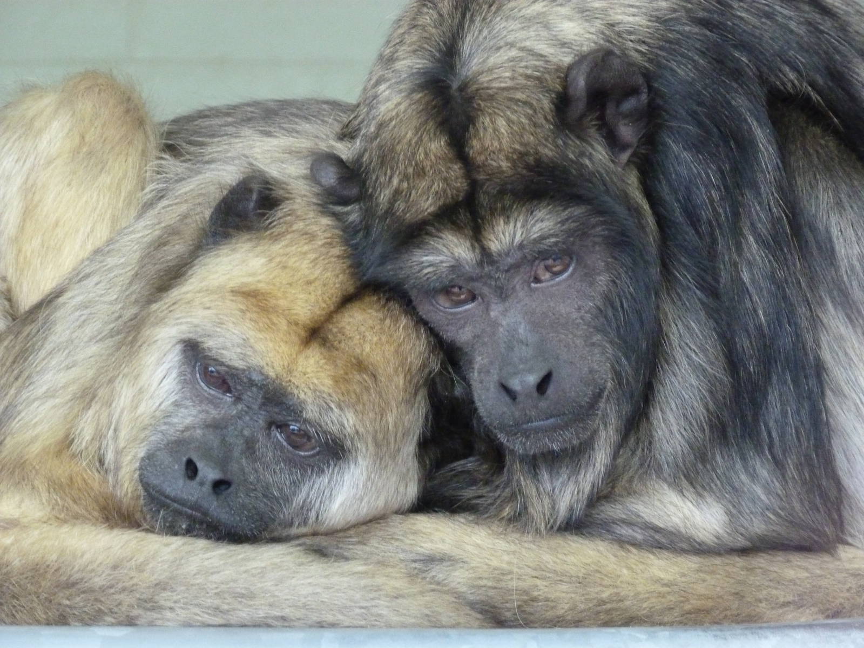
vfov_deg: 7.4
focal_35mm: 200
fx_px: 4992
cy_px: 324
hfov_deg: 9.9
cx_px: 432
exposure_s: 1/40
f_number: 3.8
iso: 800
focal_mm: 36.1
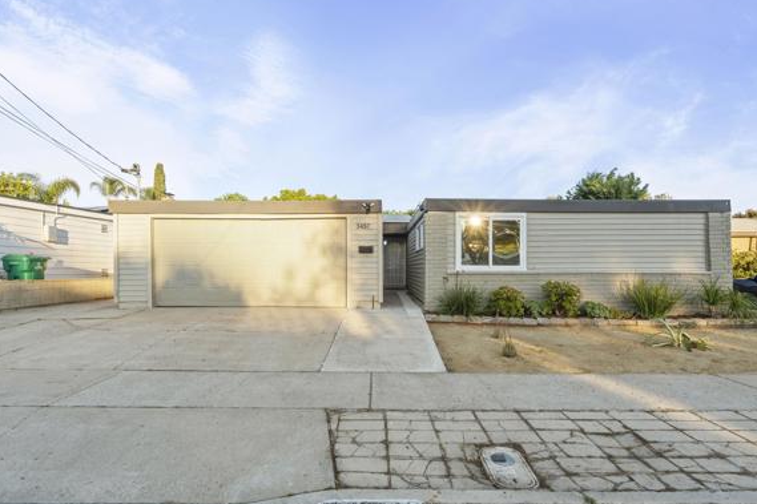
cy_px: 265
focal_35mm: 18
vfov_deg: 67.3
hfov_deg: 89.9
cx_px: 357
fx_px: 378
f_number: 9
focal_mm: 16
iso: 250
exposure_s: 1/80
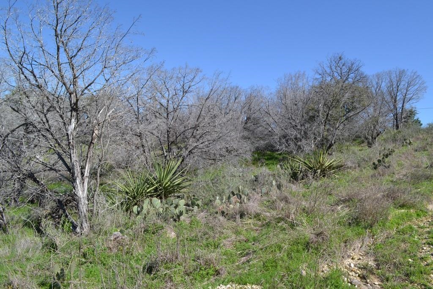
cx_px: 216
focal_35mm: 27
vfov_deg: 47.9
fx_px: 325
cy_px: 144
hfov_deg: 67.4
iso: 400
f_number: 10
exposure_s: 1/400
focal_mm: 18
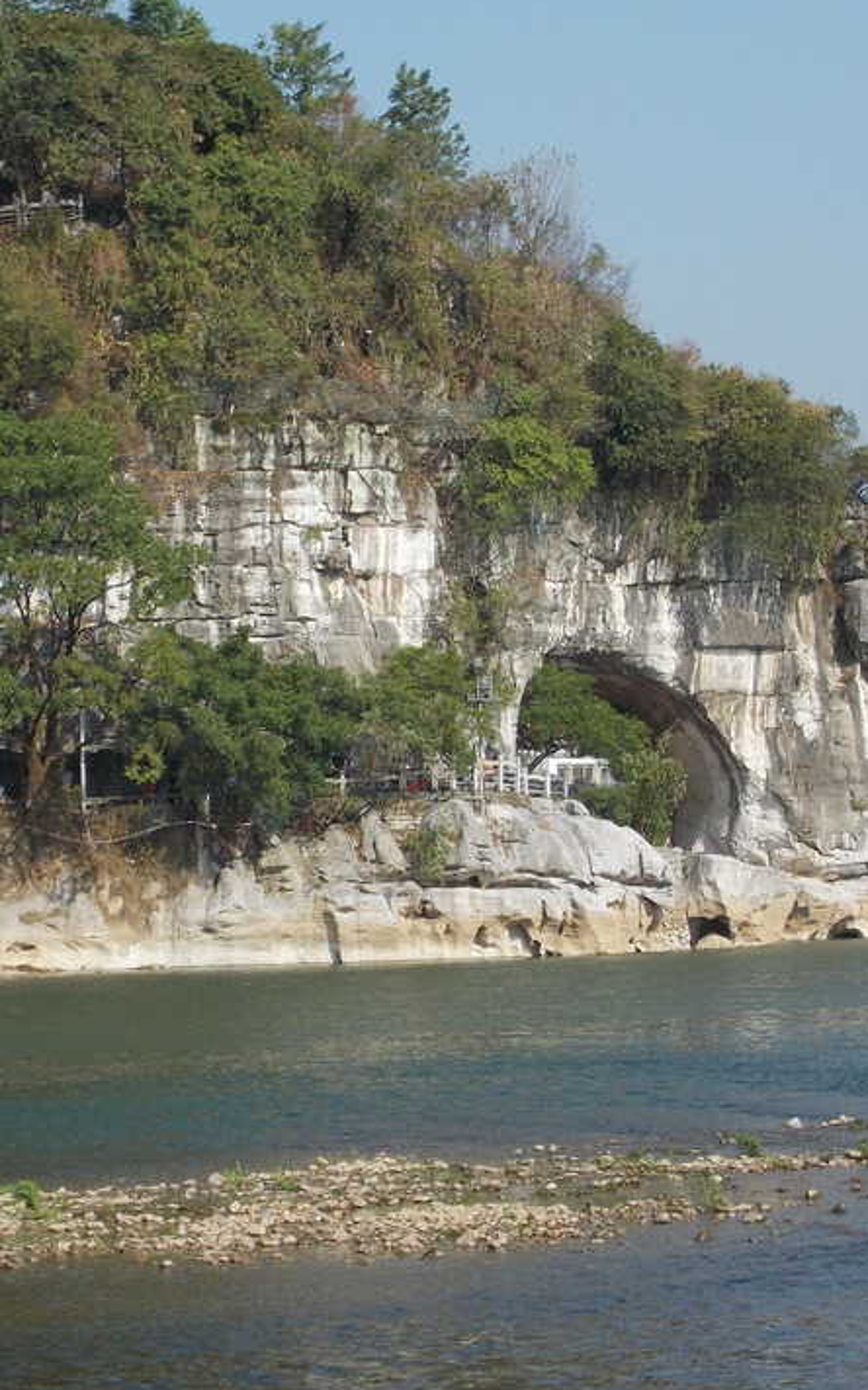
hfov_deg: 11.3
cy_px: 659
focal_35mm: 116
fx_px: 4393
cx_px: 313
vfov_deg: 18.0
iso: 80
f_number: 5.8
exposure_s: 1/320
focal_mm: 13.5
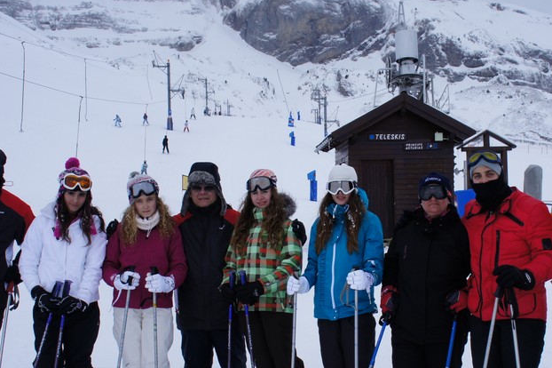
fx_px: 794
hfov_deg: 38.1
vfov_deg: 25.9
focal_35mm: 52
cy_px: 237
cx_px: 340
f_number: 11
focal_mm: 21
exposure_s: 1/250
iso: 200
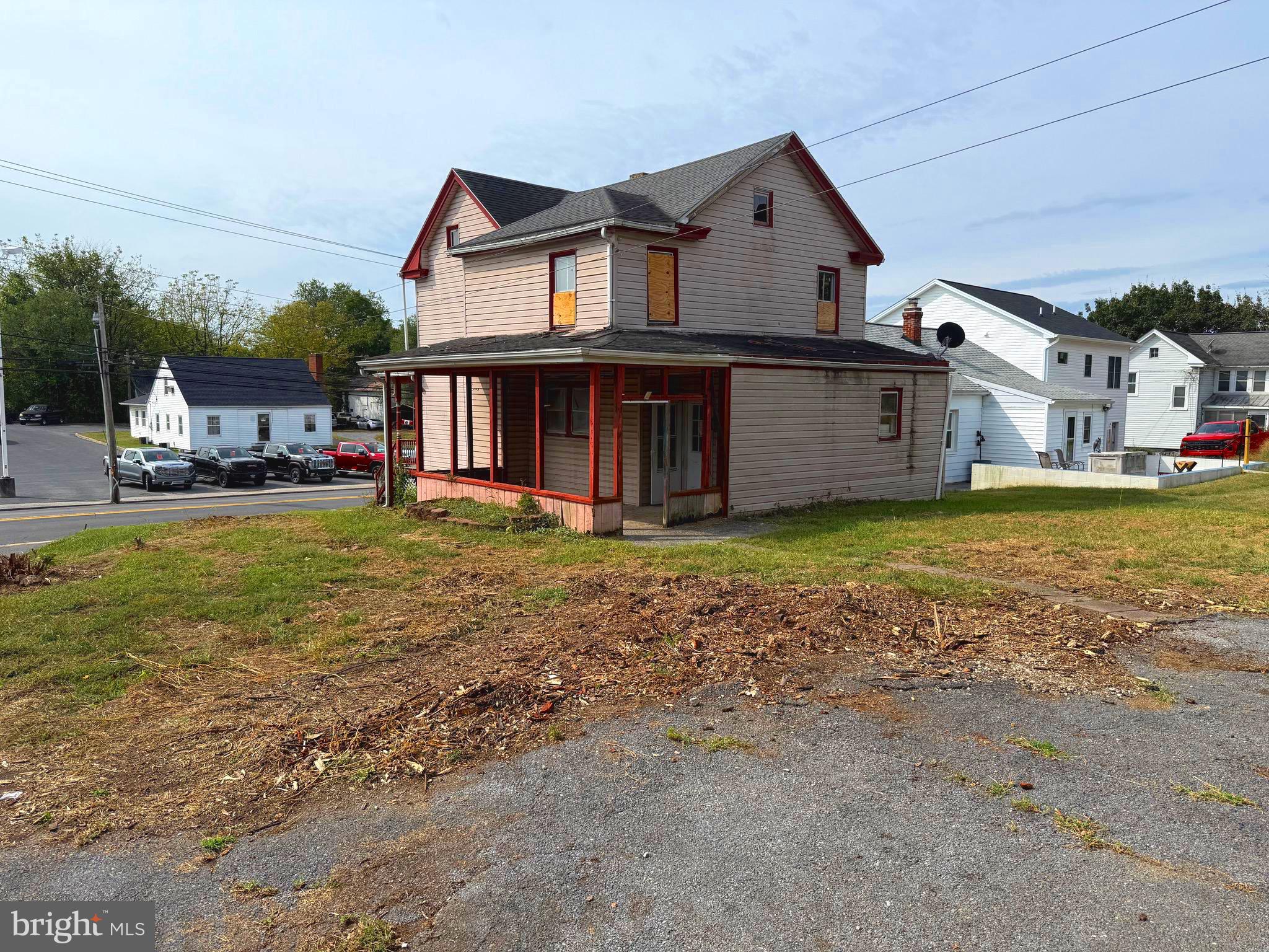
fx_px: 880
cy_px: 476
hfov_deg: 71.6
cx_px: 634
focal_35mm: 24
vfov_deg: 56.8
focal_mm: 6.76
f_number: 1.78
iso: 80
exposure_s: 1/4975
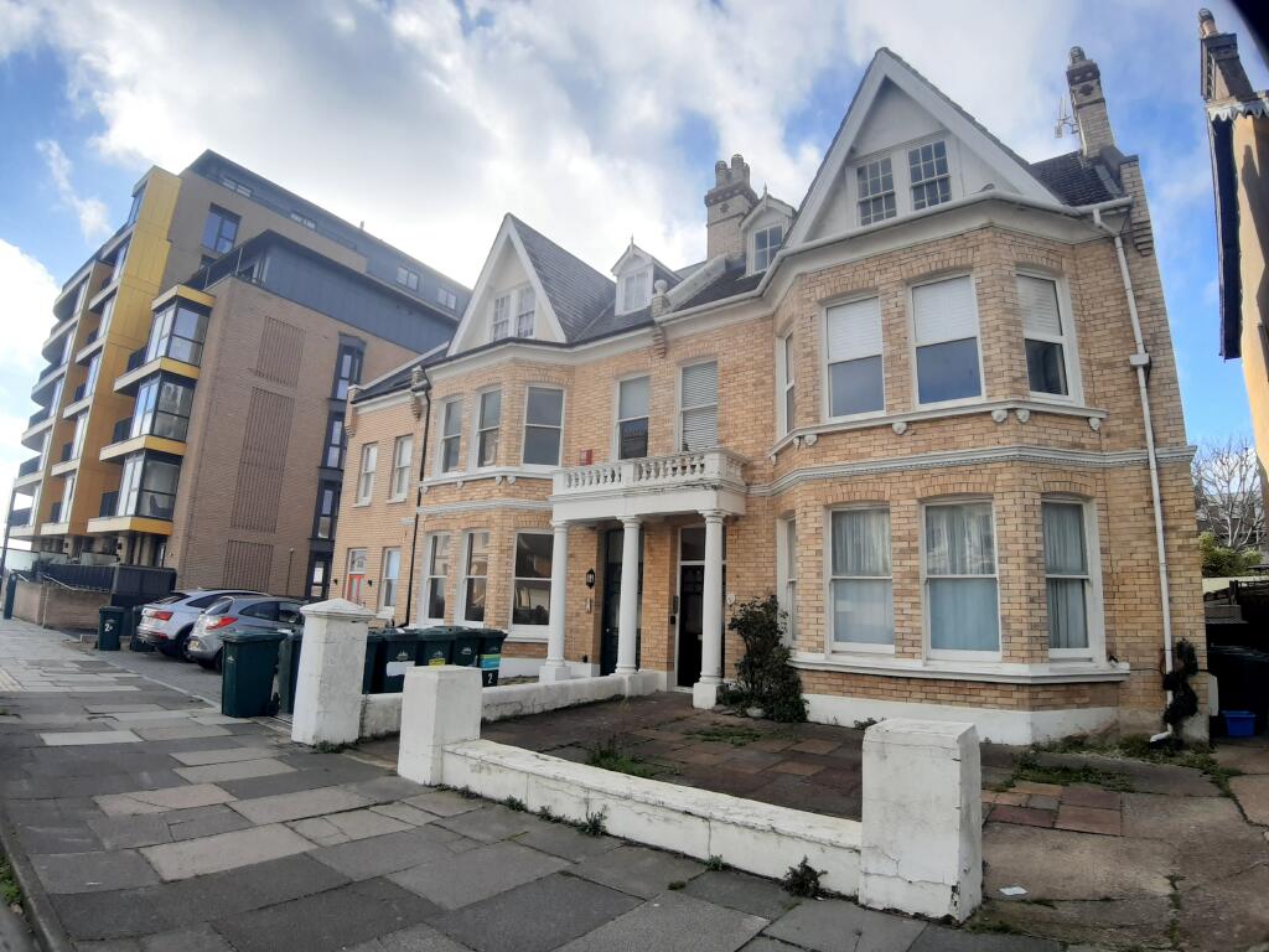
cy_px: 476
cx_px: 634
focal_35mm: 18
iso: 40
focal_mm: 1.87
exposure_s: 1/532
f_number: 2.4
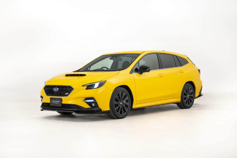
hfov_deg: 33.9
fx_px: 388
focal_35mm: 59
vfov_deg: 23.0
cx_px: 118
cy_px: 79
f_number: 10
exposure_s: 1/50
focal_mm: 59
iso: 400
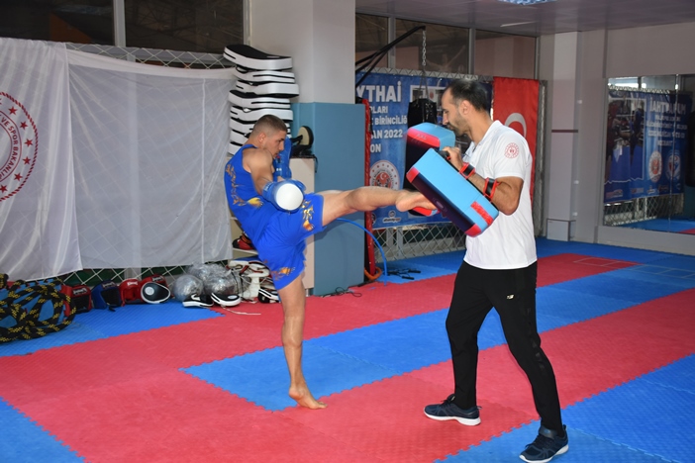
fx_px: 753
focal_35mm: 39
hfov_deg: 49.6
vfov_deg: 34.2
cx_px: 348
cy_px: 232
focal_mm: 26
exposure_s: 1/60
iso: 560
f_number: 3.8
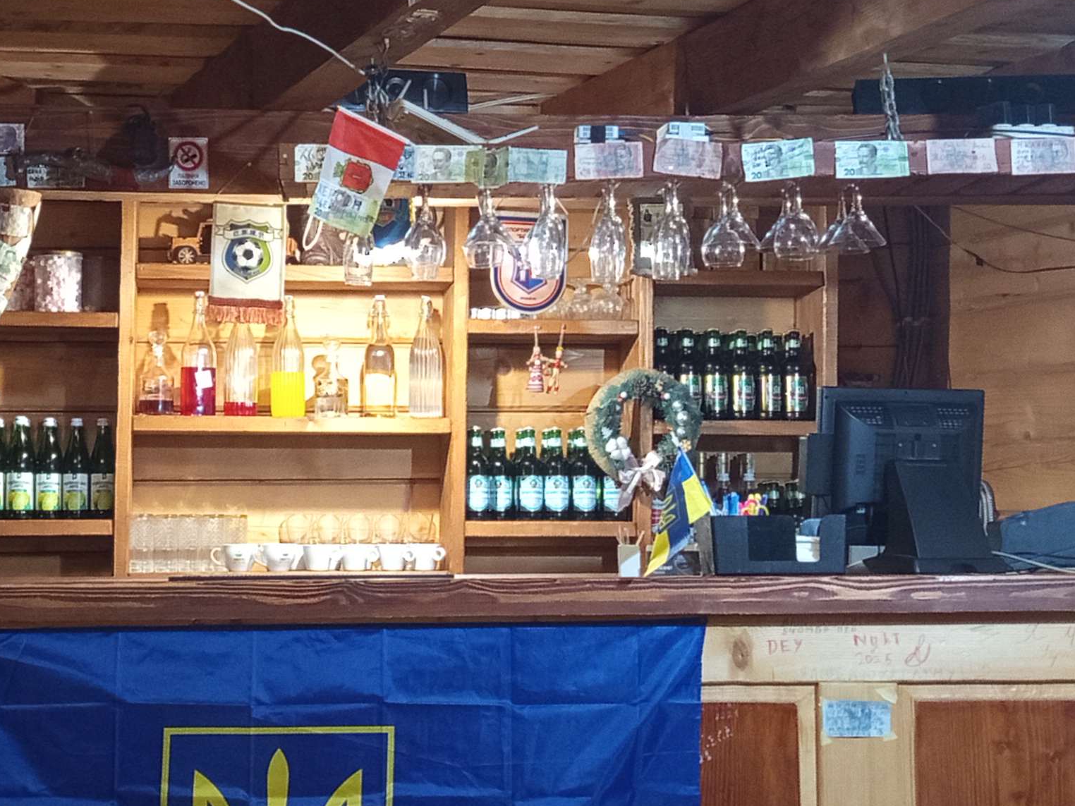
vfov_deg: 23.3
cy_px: 405
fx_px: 1956
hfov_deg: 30.6
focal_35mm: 63
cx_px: 422
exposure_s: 1/25
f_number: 1.7
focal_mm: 5.24
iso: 1865
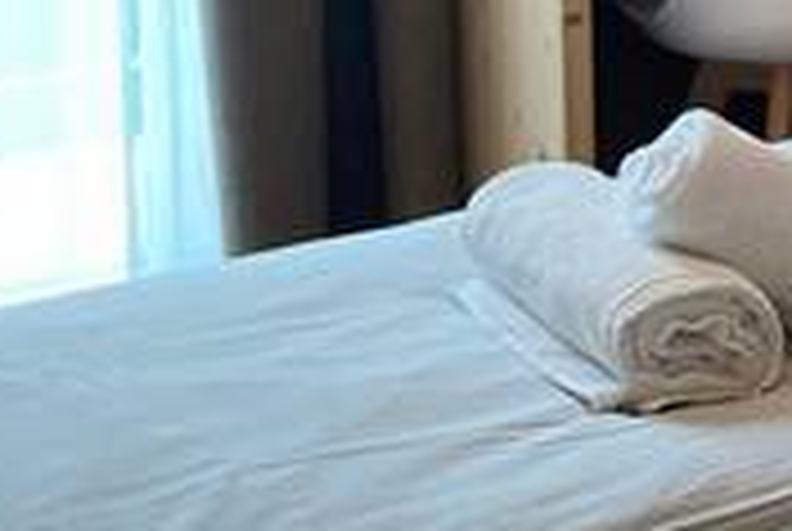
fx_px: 2909
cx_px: 1372
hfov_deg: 14.0
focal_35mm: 132
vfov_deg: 9.8
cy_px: -459
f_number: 1.8
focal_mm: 3.99
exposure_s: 1/66
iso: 80
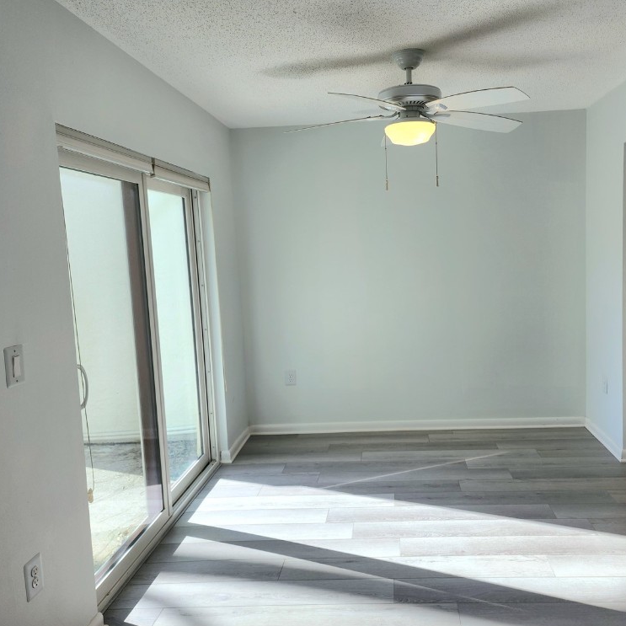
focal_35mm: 28
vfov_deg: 57.3
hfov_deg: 56.9
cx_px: 369
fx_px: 573
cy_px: 308
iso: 12
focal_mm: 6.4
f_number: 1.8
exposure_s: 1/189
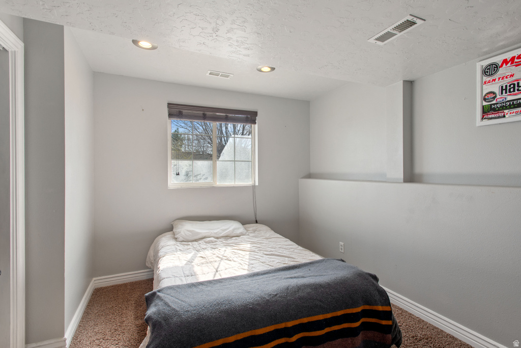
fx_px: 246
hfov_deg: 93.3
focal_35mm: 17
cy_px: 174
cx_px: 260
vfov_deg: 70.5
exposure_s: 1/15
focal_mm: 17
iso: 250
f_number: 11
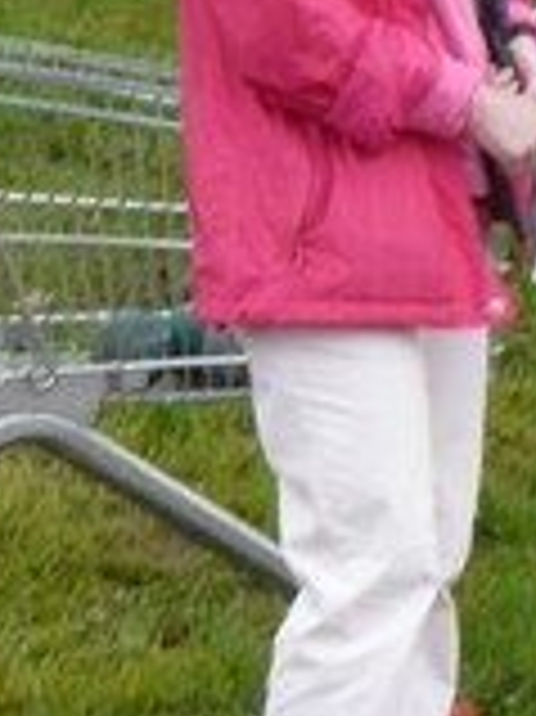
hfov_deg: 2.8
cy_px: 144
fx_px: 10812
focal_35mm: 523
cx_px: 1207
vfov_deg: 3.8
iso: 200
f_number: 3.6
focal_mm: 17
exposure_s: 1/250
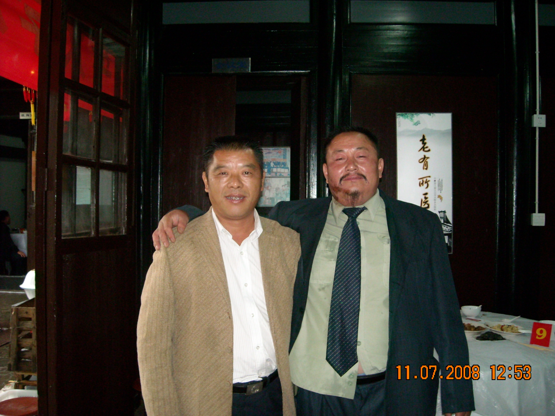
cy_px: 208
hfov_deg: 52.6
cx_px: 278
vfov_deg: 40.7
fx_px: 561
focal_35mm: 35
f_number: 2.8
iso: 400
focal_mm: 5.7
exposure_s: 1/60
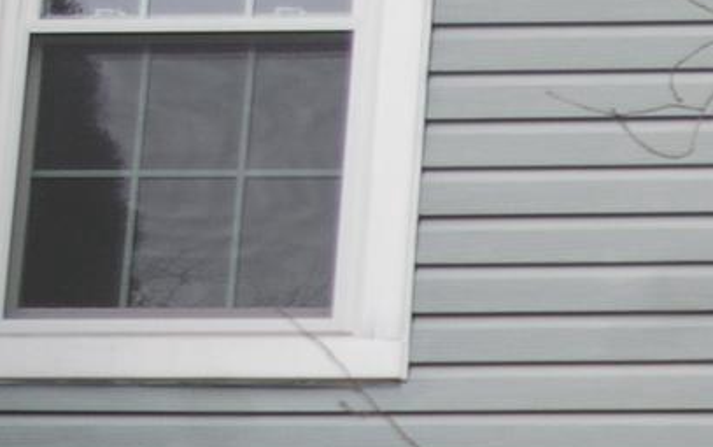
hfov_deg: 9.5
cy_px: 932
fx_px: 4181
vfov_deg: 5.9
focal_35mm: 215
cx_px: 1063
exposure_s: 1/125
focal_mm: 28
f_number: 5.6
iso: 200
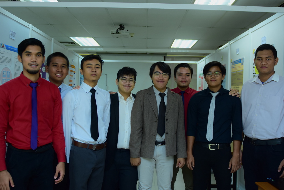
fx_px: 284
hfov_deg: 53.1
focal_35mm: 36
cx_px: 142
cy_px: 95
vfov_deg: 36.9
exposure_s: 1/200
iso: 800
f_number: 2.8
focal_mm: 24
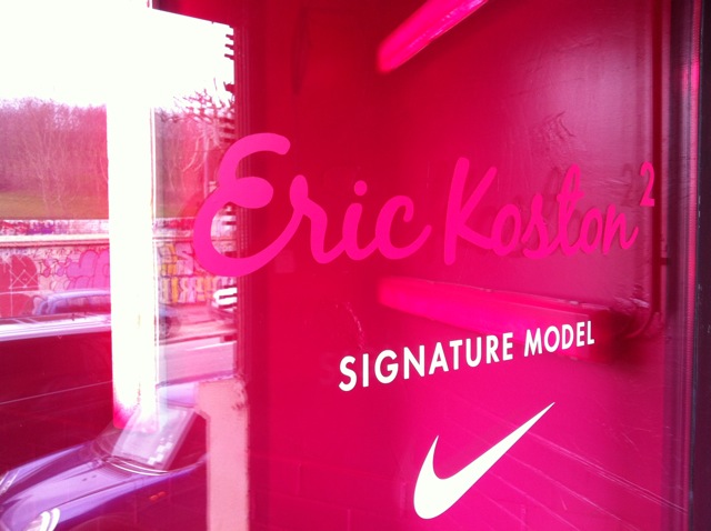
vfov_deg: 40.6
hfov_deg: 52.7
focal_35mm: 35
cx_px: 356
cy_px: 266
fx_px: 718
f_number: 2.8
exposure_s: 1/40
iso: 80
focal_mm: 3.85
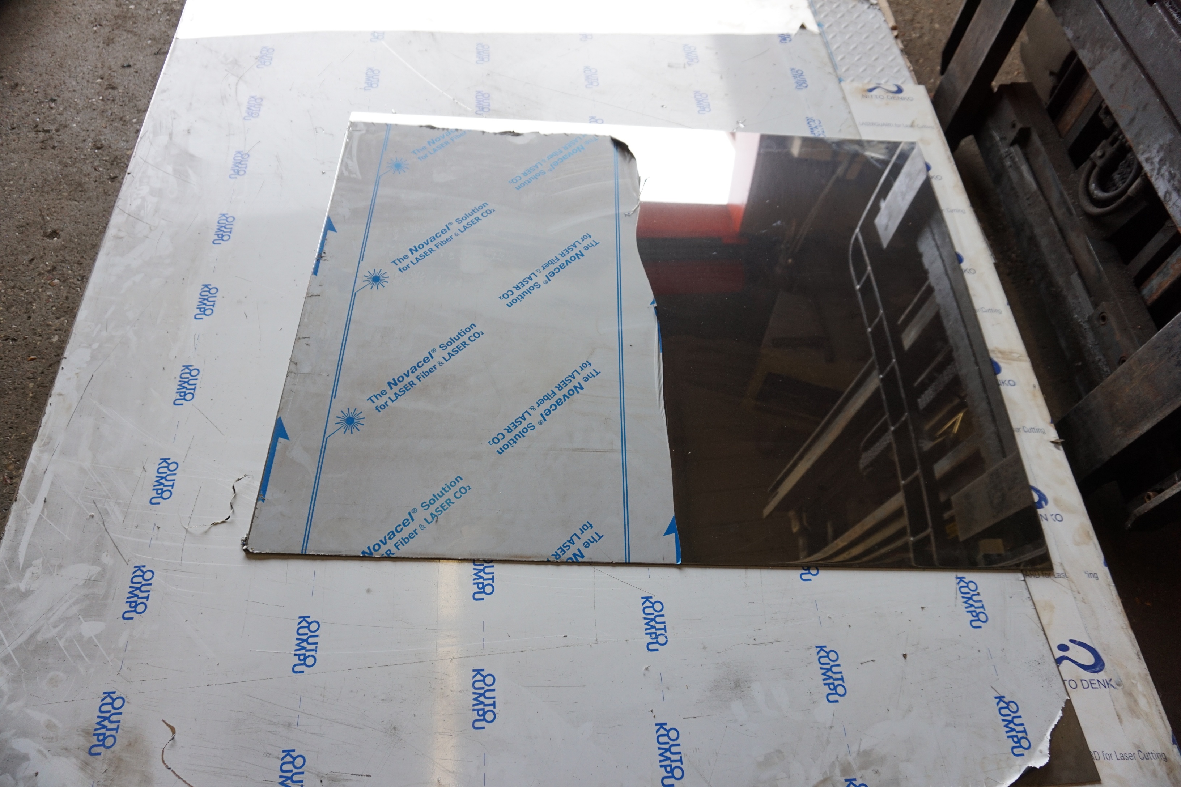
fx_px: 787
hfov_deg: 73.7
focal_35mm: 24
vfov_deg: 53.1
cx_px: 590
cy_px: 394
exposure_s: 1/160
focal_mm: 16
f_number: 4
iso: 320
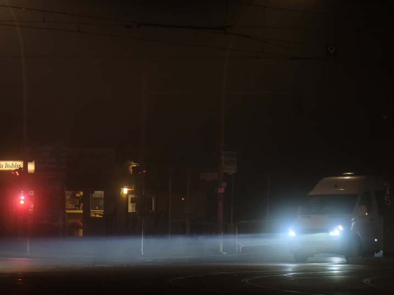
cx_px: 119
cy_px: 129
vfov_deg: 7.2
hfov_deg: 9.6
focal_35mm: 206
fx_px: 2345
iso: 3200
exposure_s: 1/52
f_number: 5
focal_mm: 100
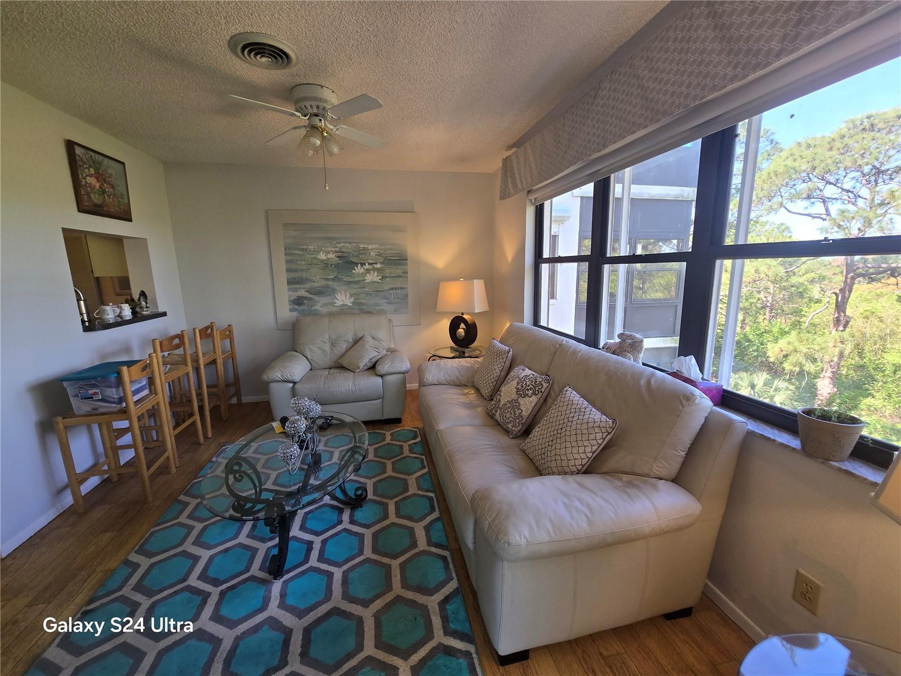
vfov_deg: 89.9
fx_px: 338
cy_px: 338
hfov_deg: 106.2
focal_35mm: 13
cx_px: 450
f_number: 2.2
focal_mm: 2.2
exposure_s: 1/60
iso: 125
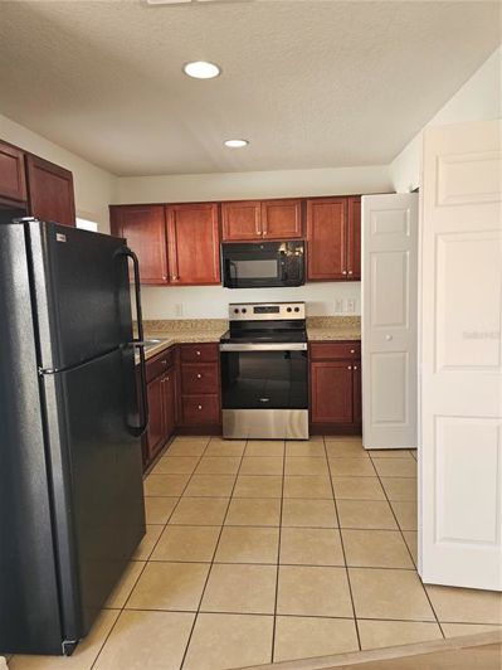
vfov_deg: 73.9
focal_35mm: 23
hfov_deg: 58.9
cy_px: 335
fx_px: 445
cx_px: 251
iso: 200
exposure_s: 1/120
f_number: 1.7
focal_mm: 6.3
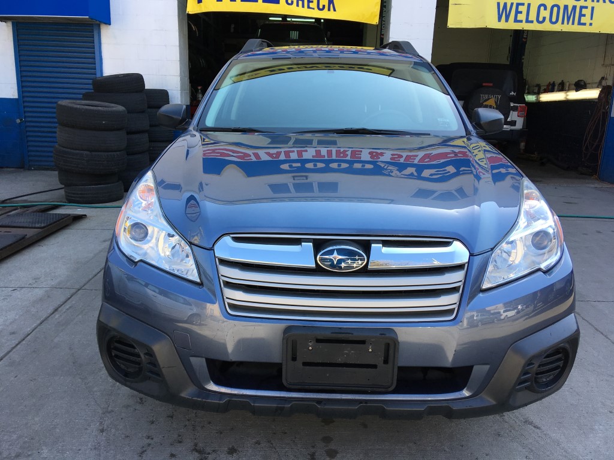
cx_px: 307
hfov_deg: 61.7
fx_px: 514
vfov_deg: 48.2
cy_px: 230
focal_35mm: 29
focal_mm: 4.15
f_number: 2.2
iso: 25
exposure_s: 1/368
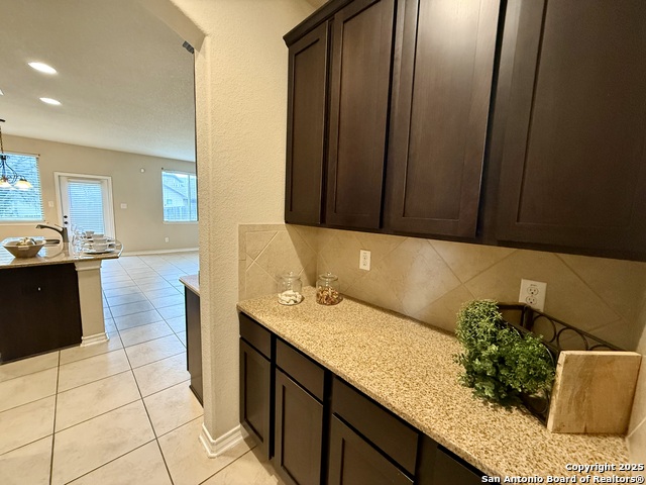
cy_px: 242
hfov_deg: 102.1
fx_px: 261
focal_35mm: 14
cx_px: 323
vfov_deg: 85.7
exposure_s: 1/60
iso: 500
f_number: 2.2
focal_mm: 2.22
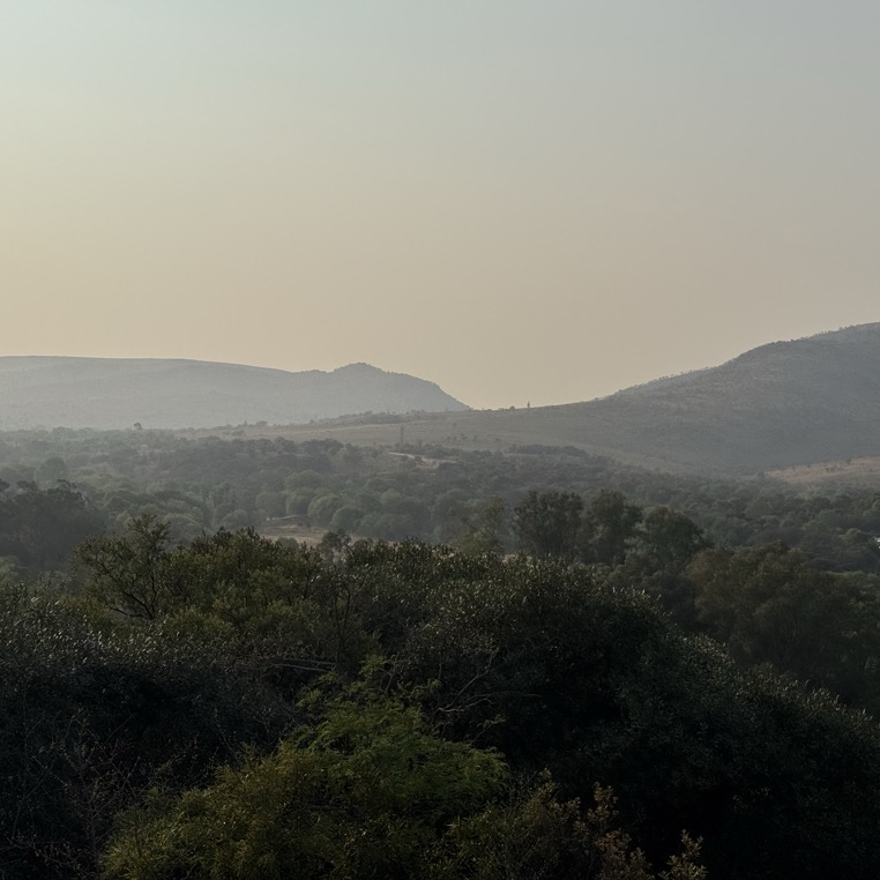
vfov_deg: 30.0
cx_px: 489
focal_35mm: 57
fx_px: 1639
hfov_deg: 30.0
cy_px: 442
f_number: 1.78
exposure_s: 1/12500
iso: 64
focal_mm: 6.76
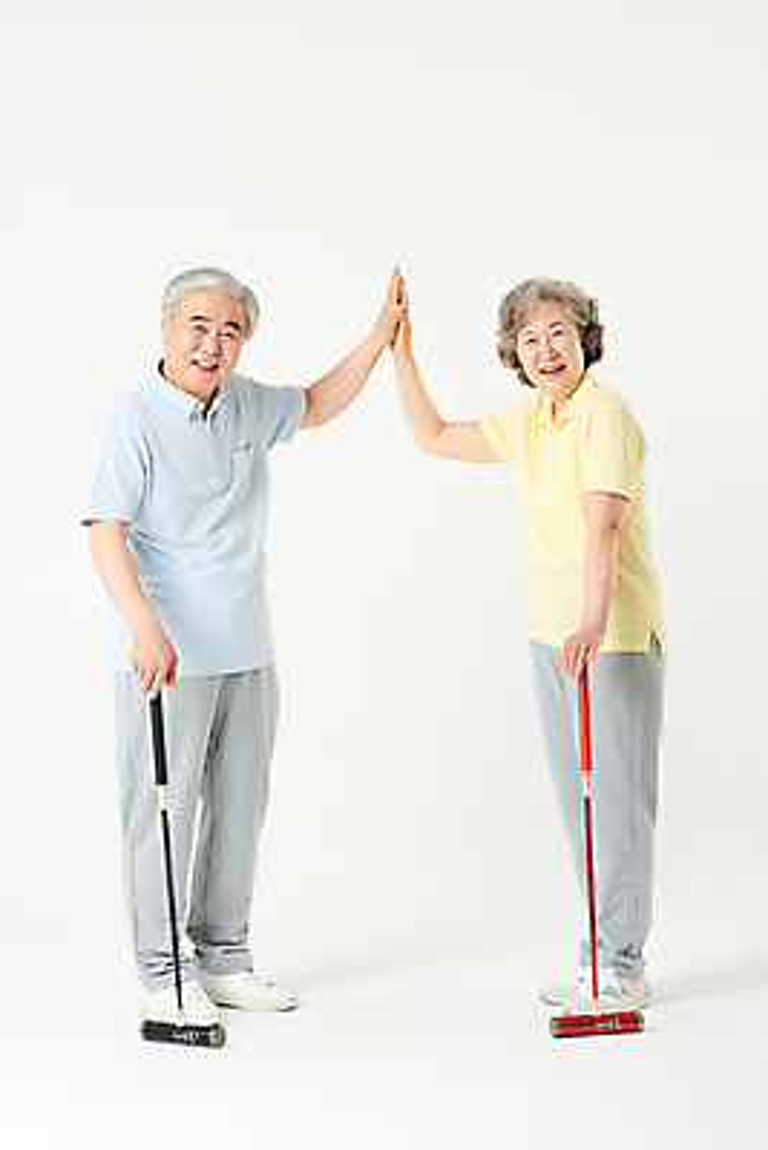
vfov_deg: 27.0
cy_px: 575
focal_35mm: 75
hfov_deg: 18.2
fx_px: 2398
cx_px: 384
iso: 100
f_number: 11
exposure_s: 1/125
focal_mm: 75
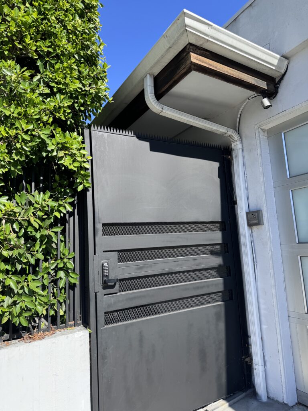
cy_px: 206
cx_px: 154
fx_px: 285
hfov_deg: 56.8
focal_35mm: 24
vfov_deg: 71.6
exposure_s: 1/1721
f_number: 1.78
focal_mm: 6.86
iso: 80
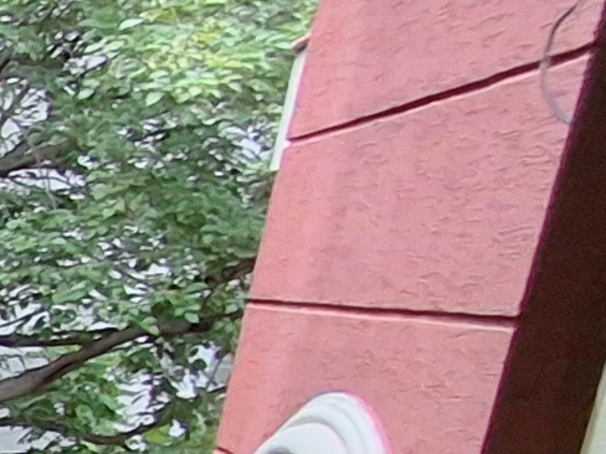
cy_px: 739
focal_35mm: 107
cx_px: -1180
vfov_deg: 12.9
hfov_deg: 11.4
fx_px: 1873
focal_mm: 1.64
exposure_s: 1/50
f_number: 2.2
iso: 200
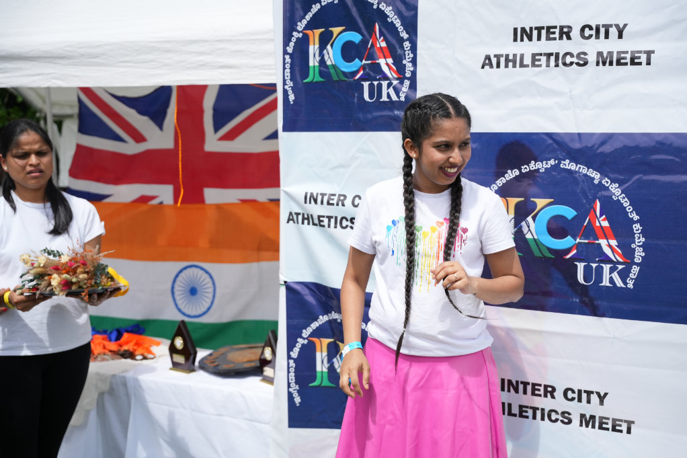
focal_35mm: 44
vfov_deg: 30.2
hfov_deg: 44.1
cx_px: 344
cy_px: 229
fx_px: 847
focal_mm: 44.4
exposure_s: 1/4000
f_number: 2.8
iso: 250
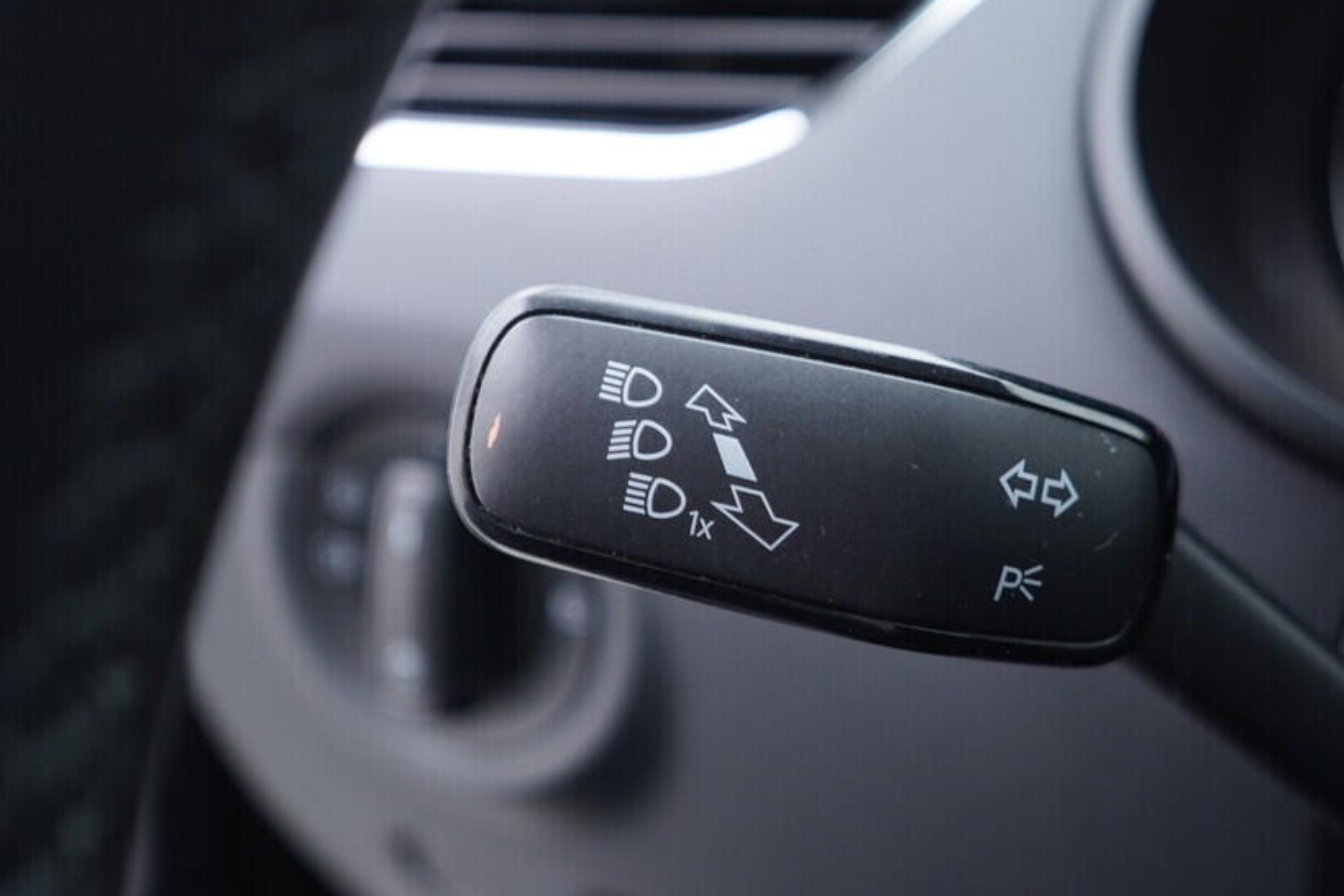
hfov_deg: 43.4
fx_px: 1680
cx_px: 799
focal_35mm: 45
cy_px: 472
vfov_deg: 29.9
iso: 320
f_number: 2.8
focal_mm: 24
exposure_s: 1/40
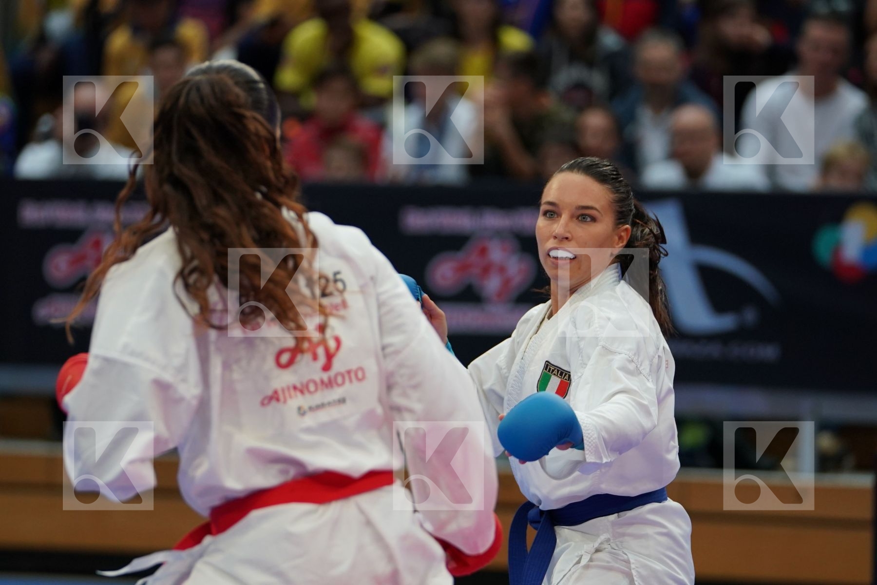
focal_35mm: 241
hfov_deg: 8.5
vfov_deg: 5.7
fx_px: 5871
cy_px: 292
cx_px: 438
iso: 1250
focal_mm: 161
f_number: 2.8
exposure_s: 1/1000
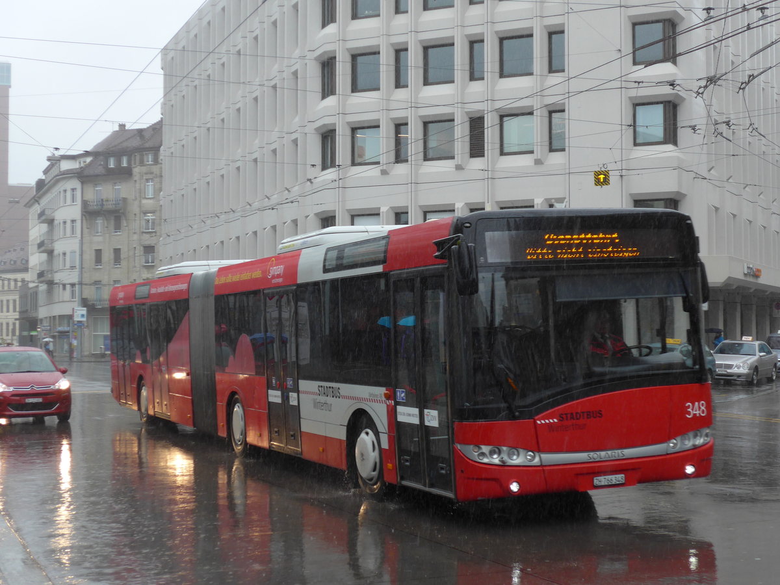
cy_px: 292
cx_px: 390
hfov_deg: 32.7
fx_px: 1329
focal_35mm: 59
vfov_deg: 24.8
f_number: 3.5
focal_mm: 12
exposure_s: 1/250
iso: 160
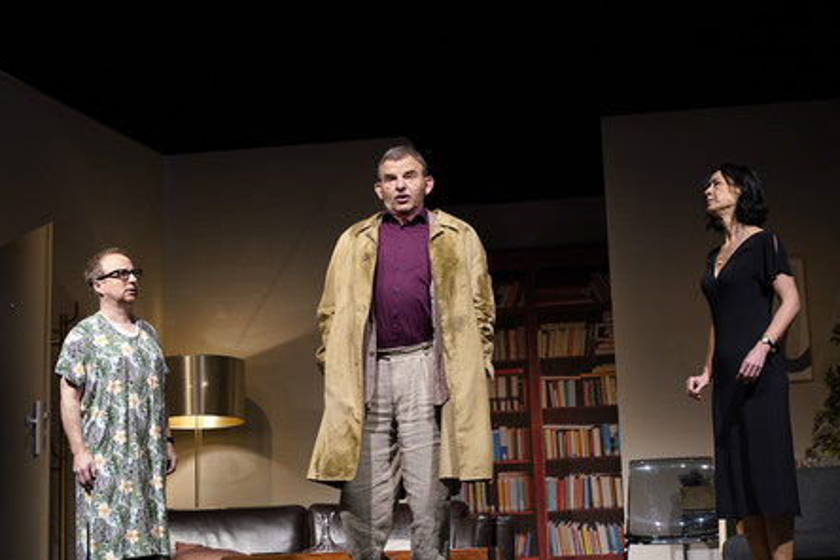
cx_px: 421
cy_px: 282
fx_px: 1517
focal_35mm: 65
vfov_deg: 20.9
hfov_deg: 31.0
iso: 1600
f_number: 5.6
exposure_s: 1/160
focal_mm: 64
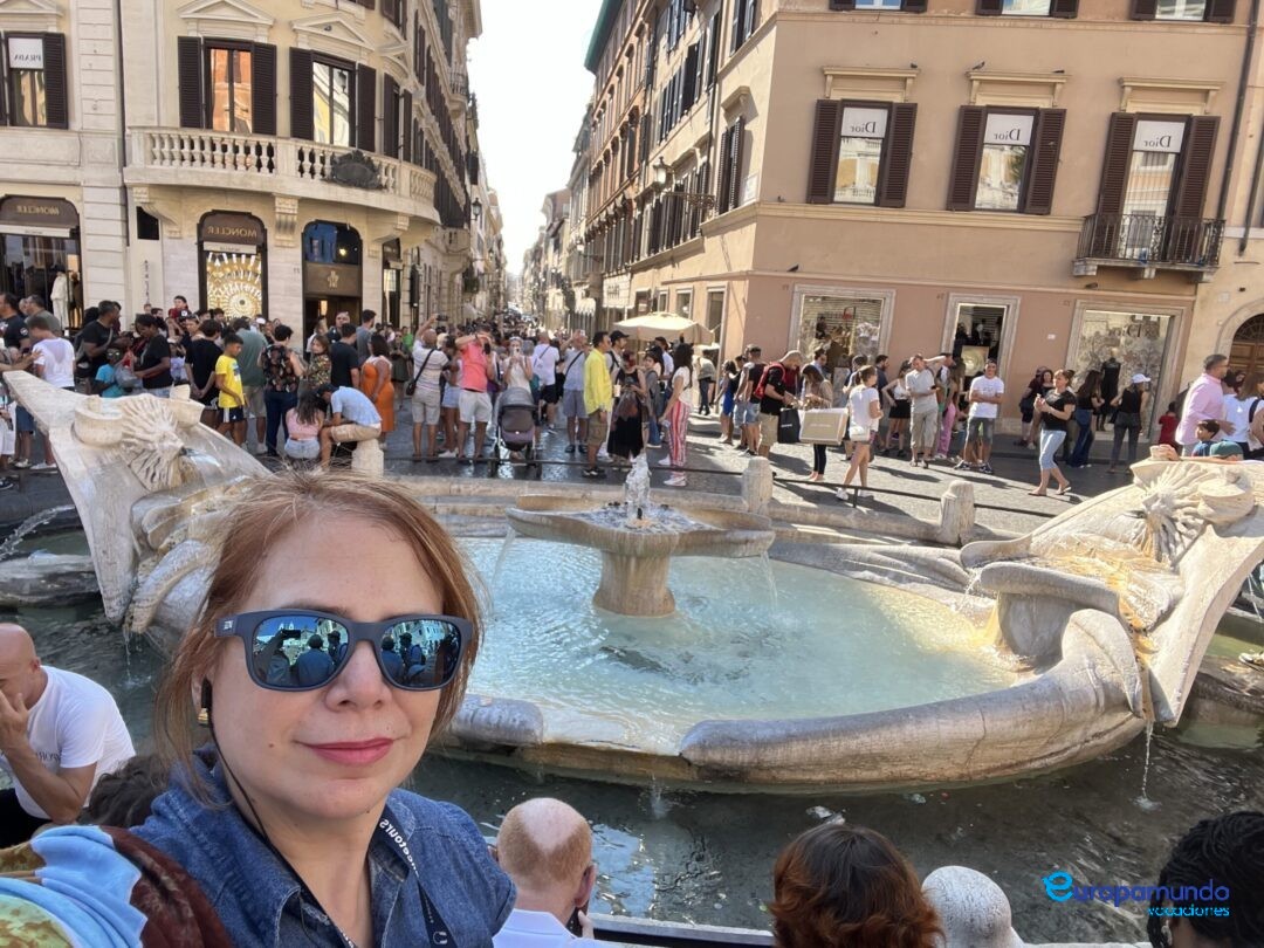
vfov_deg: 58.9
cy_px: 474
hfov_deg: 73.9
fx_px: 840
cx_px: 632
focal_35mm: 23
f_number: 2.2
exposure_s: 1/204
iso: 32
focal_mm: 2.71
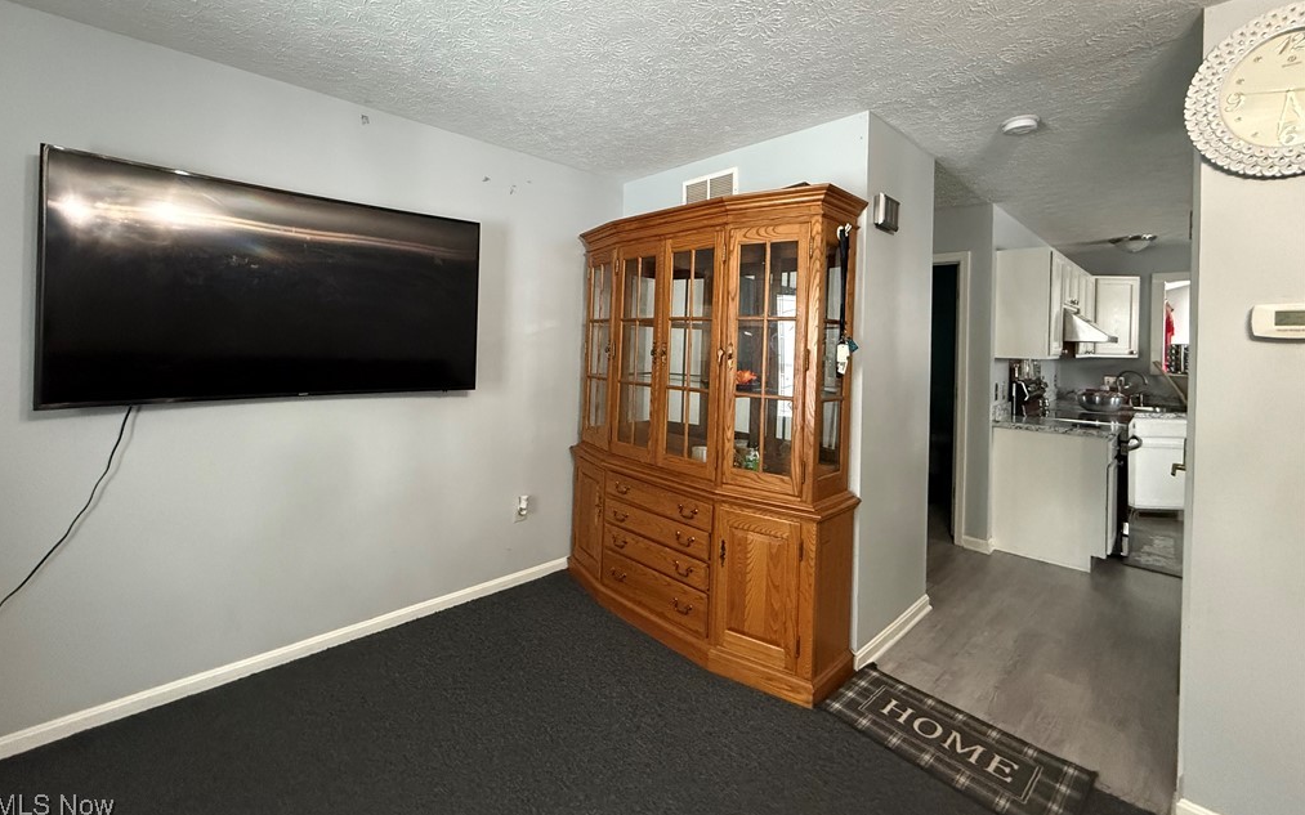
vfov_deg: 74.2
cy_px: 340
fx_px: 533
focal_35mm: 15
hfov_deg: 101.5
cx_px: 647
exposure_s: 1/60
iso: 1000
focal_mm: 2.22
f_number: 2.2
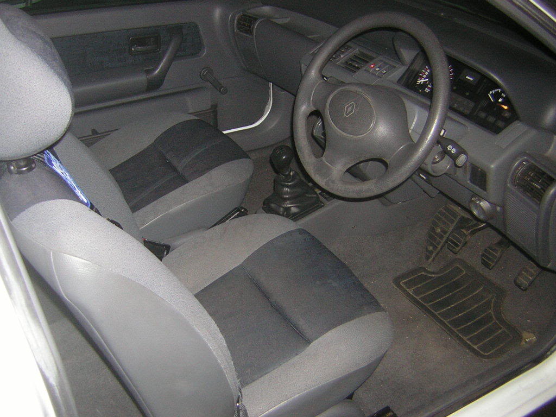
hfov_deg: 51.4
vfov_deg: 39.7
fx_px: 578
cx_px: 278
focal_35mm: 36
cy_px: 208
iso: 96
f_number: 2.6
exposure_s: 1/60.1
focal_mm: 4.7
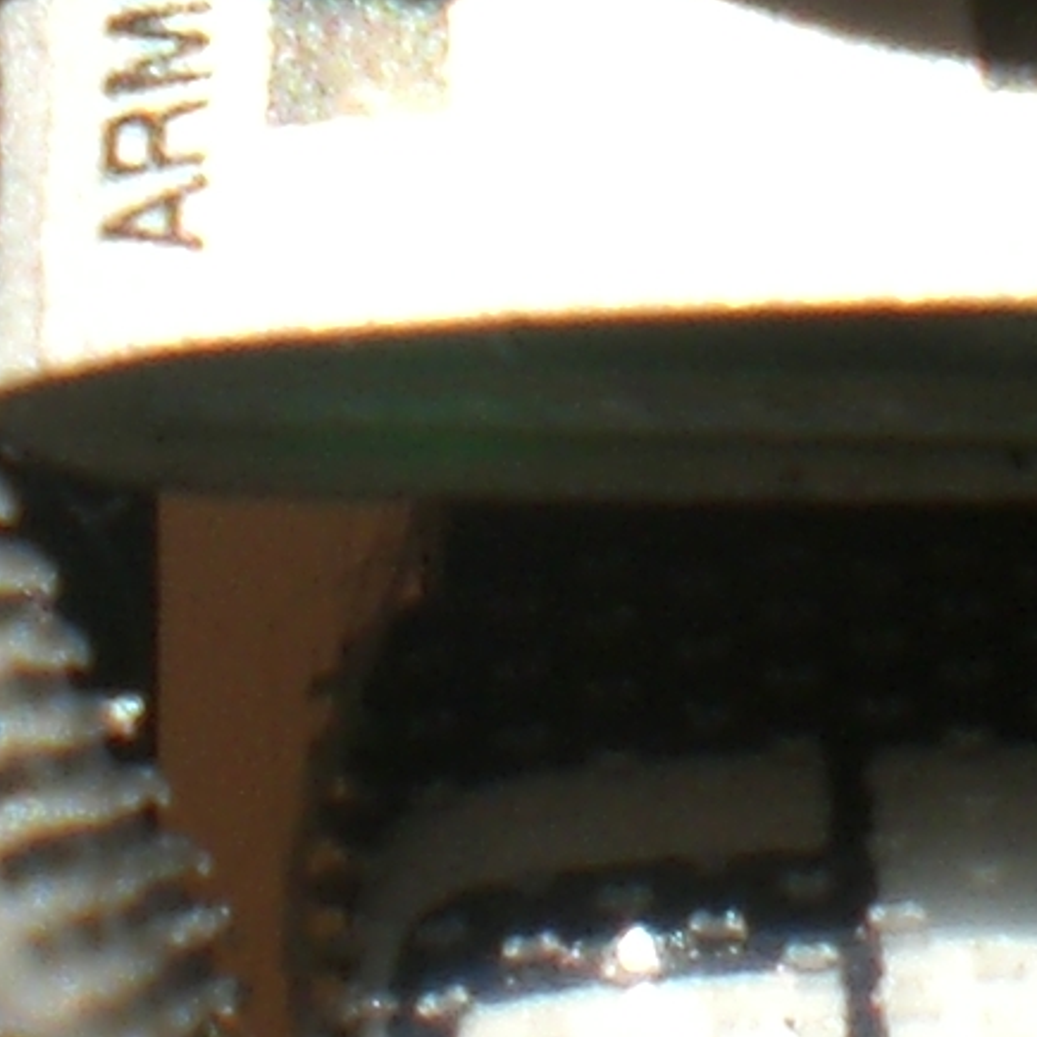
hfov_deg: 7.3
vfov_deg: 7.1
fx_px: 8033
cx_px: 1290
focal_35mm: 237
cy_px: -951
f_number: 4.4
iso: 50
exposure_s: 1/200
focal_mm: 6.3
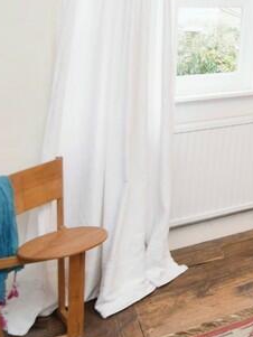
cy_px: 69
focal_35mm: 49
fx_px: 477
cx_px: 474
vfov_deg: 37.5
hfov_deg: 20.0
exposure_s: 1/80
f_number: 4.5
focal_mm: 10
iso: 800
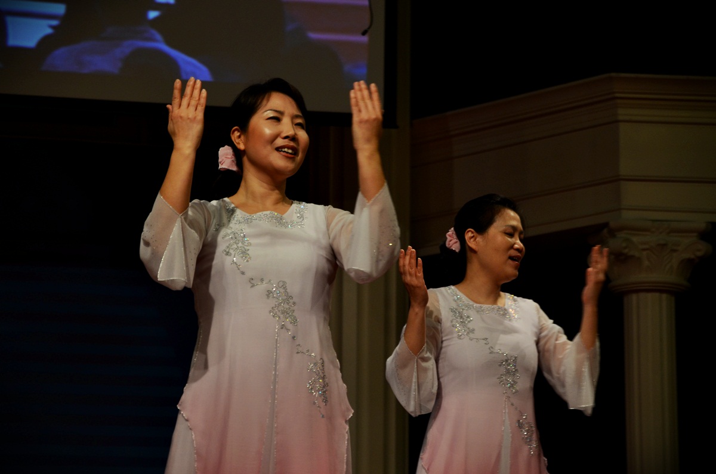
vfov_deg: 8.7
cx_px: 358
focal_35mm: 158
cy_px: 237
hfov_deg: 13.1
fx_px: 3126
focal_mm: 105
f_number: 5.6
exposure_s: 1/30
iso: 500
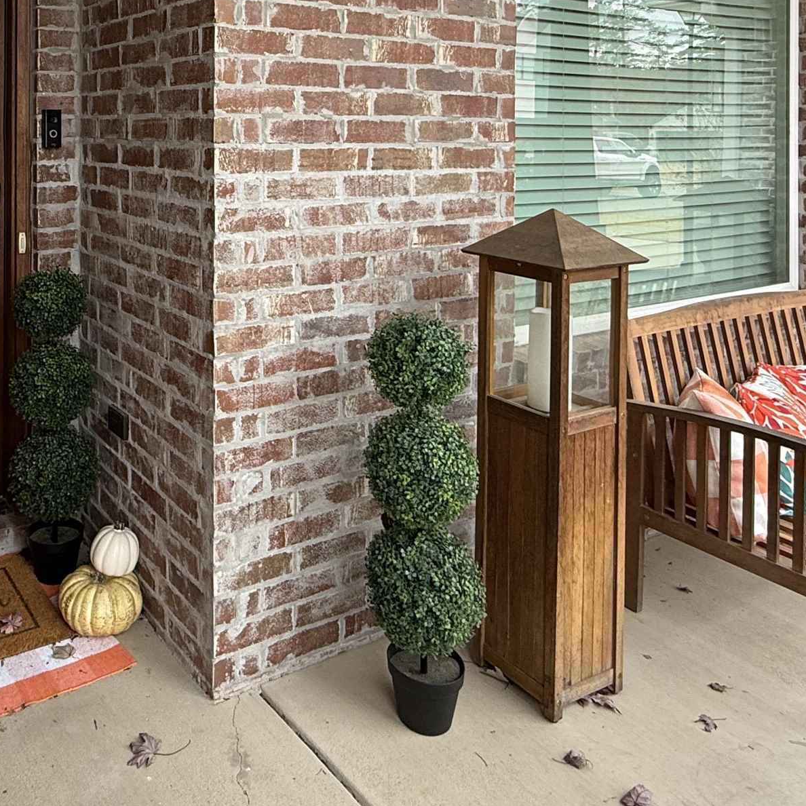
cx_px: 188
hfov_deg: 48.8
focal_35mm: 32
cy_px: 123
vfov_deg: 47.3
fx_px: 843
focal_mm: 2.22
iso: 125
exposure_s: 1/99
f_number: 2.2
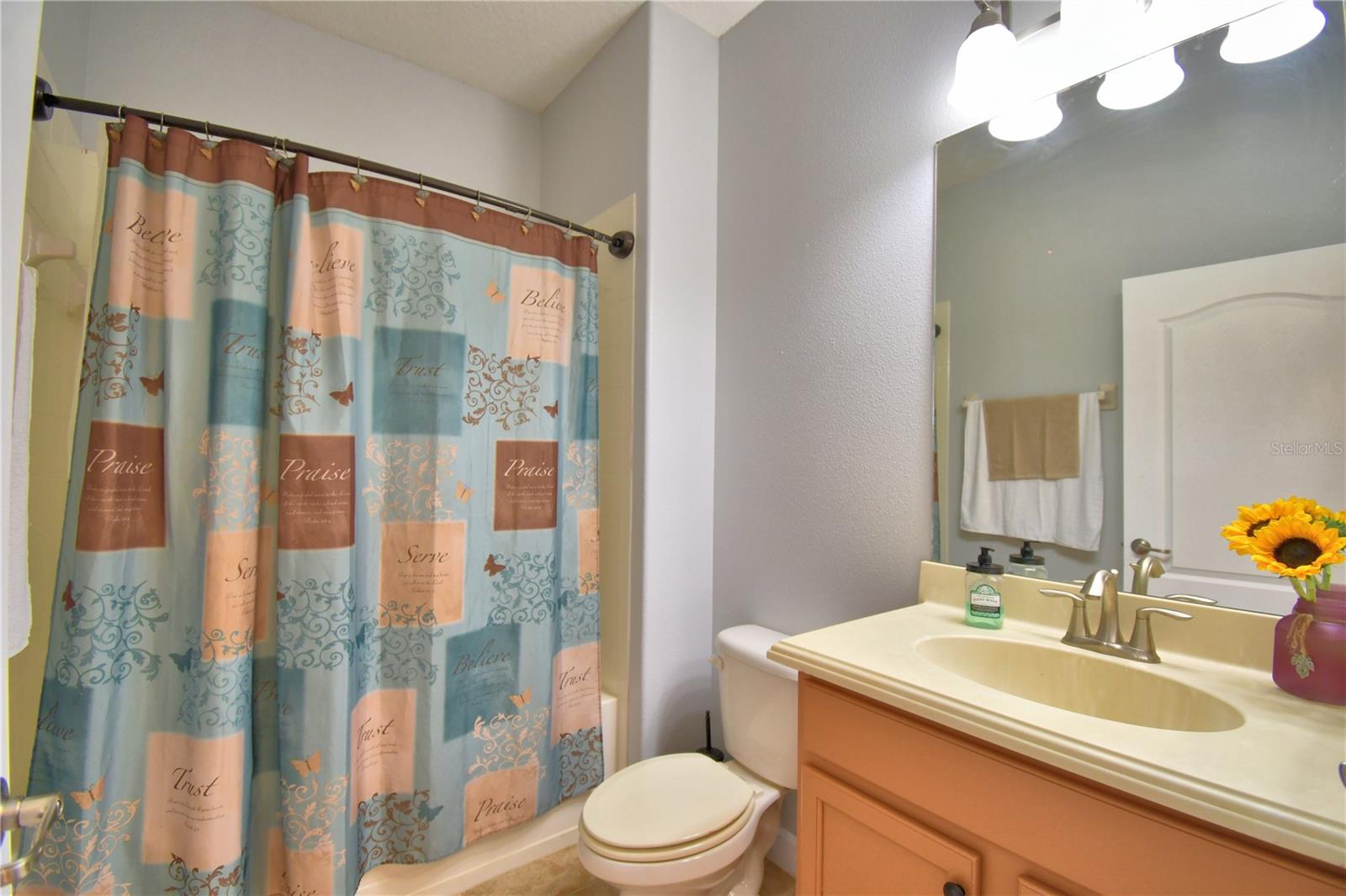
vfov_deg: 77.3
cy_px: 448
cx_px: 673
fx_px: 561
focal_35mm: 15
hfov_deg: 100.4
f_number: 4.5
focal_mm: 10
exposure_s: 1/30
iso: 400
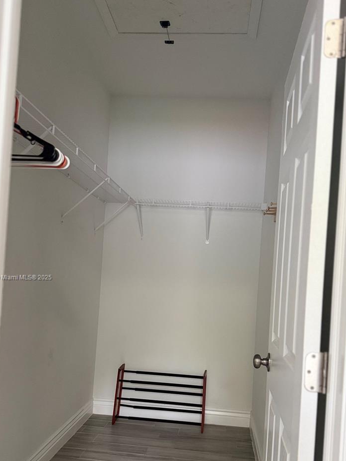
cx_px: 184
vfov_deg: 57.9
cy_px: 278
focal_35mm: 31
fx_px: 413
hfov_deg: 45.4
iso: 400
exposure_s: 1/60
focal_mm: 6.76
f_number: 1.78
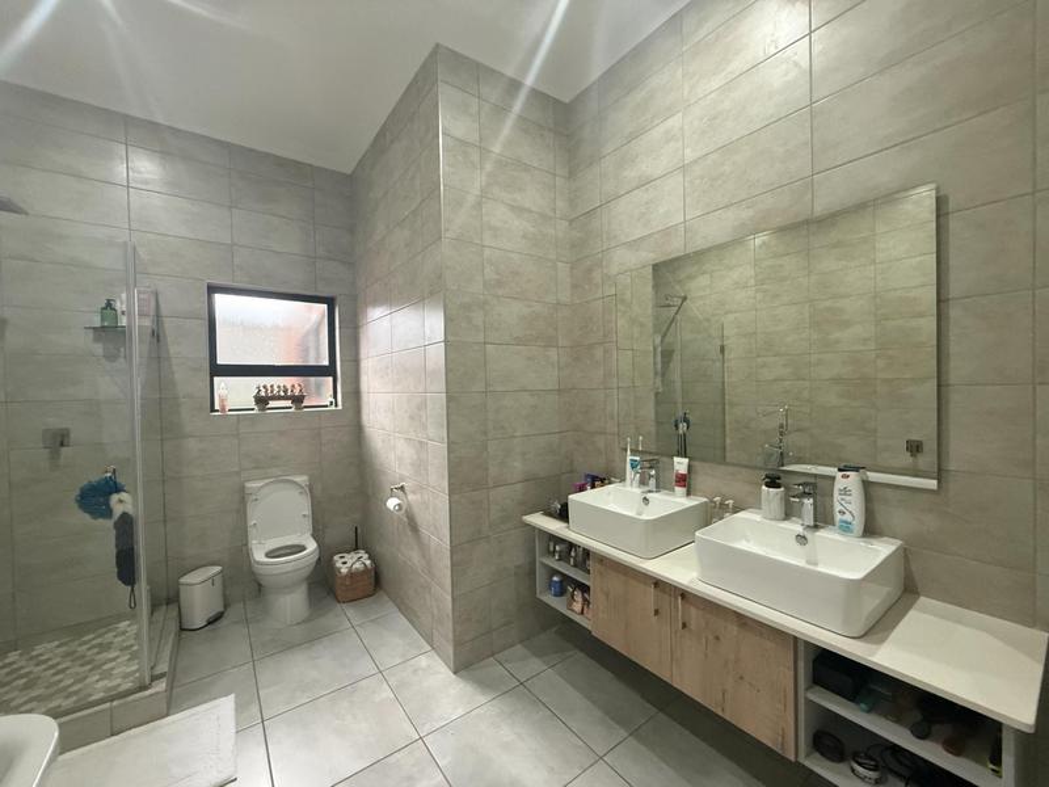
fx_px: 424
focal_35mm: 14
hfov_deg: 102.1
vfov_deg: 85.7
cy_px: 394
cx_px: 524
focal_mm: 2.22
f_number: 2.2
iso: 500
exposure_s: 1/100
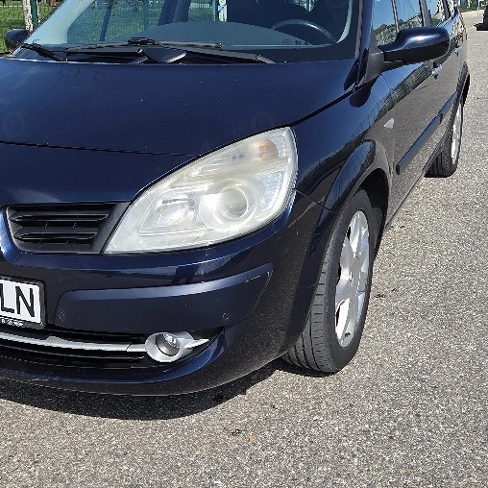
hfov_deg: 41.9
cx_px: 236
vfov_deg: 41.6
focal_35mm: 40
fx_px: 638
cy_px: 193
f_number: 1.8
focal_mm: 5.4
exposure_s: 1/5000
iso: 80
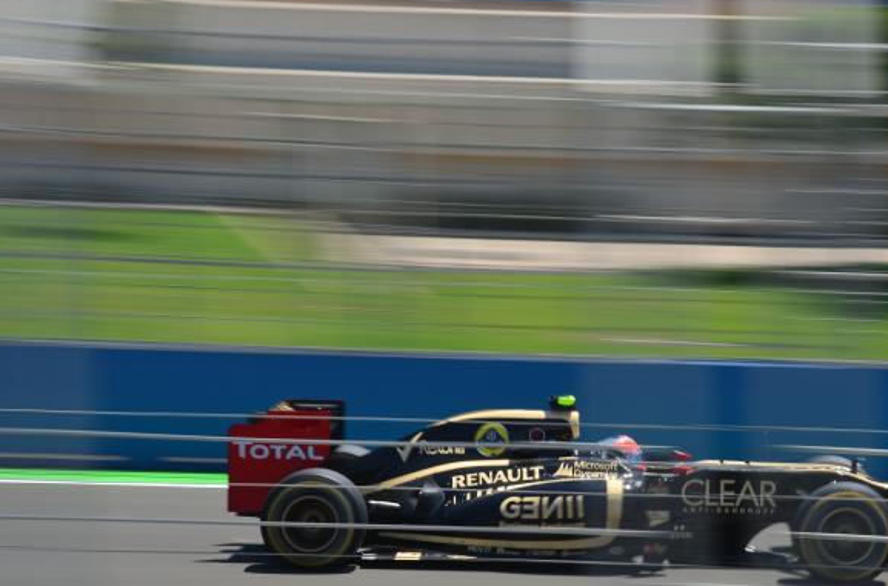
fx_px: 2558
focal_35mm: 104
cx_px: 613
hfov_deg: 19.6
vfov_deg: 13.1
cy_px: 384
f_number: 16
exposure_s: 1/80
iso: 100
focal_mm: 50
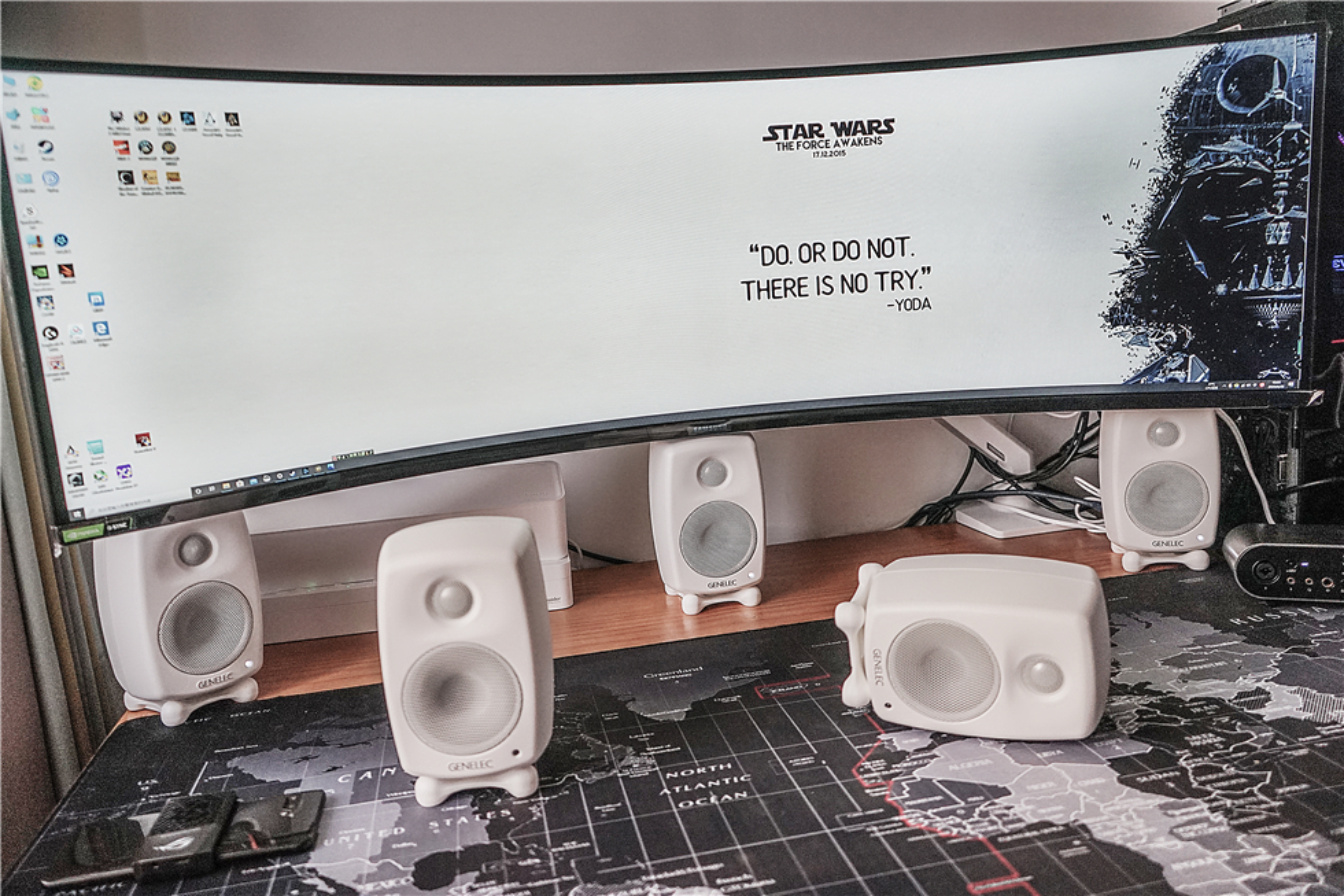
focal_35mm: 28
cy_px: 448
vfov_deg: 46.4
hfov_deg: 65.5
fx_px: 1045
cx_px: 672
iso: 800
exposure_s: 1/400
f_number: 3.5
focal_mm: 28
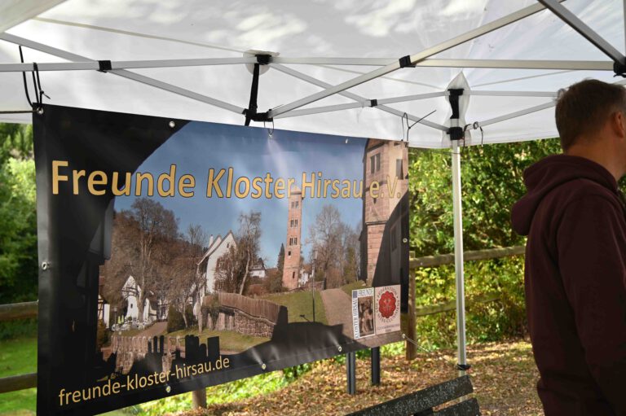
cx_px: 313
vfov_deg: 32.6
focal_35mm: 41
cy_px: 208
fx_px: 712
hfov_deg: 47.4
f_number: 4
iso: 100
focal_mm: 41
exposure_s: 1/125
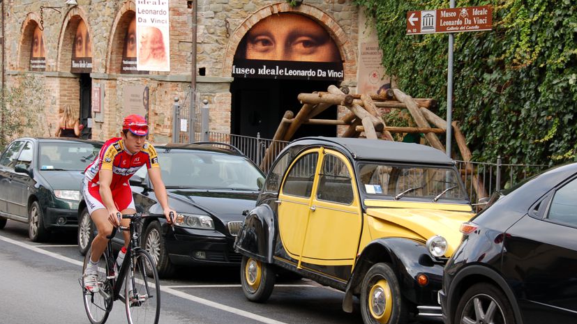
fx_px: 1324
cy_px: 157
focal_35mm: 87
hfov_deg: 24.6
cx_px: 289
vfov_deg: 14.0
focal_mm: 55
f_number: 7.1
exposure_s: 1/200
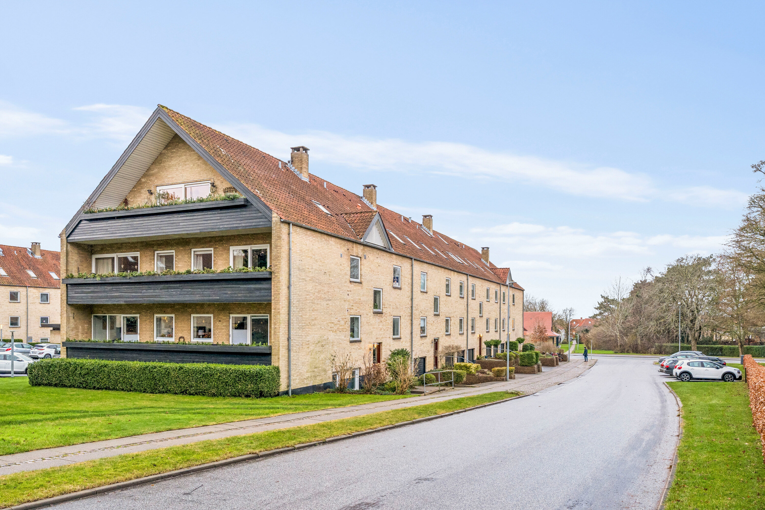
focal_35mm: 26
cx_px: 382
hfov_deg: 69.4
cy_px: 255
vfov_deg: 49.6
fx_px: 552
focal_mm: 26
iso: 1250
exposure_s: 1/60
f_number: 7.1
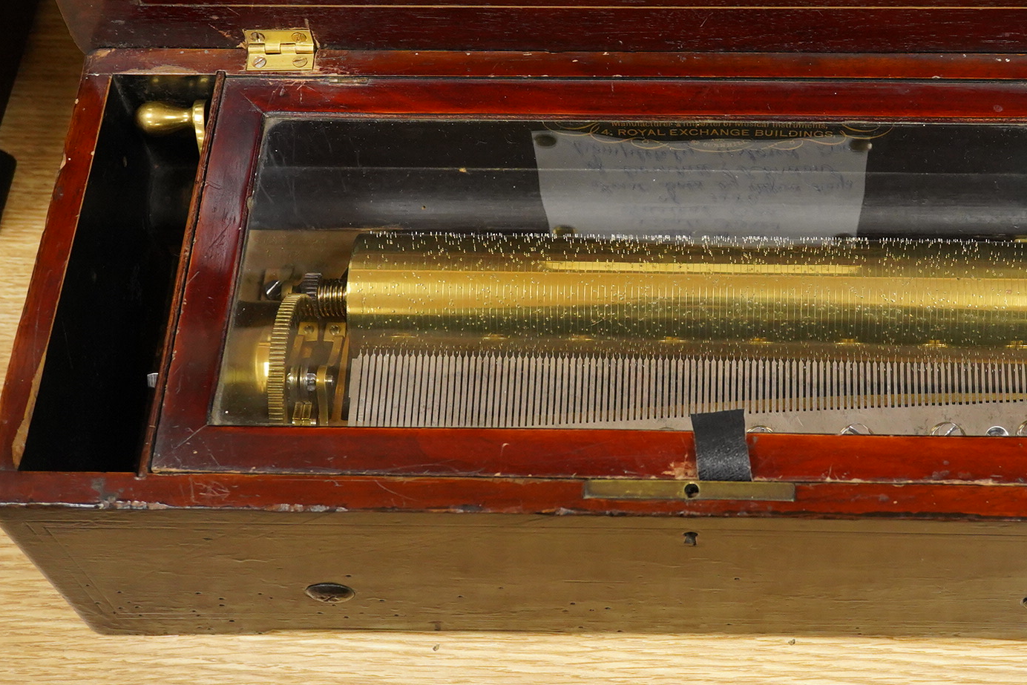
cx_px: 706
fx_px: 1826
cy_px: 269
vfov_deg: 21.2
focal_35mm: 64
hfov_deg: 31.1
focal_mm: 30
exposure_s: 1/200
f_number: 7.1
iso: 2500
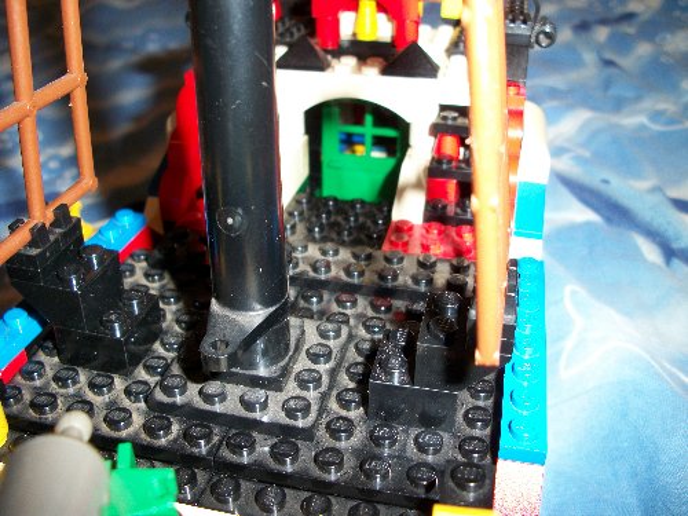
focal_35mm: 35
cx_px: 344
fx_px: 696
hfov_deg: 52.6
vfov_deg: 40.7
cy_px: 258
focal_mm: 6.3
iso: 80
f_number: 3.1
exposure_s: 1/60
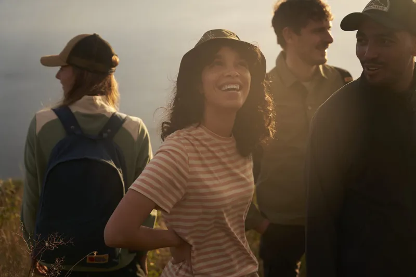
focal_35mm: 53
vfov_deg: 25.6
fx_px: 609
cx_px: 208
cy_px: 138
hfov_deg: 37.7
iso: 160
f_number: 3.2
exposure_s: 1/800
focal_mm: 52.7
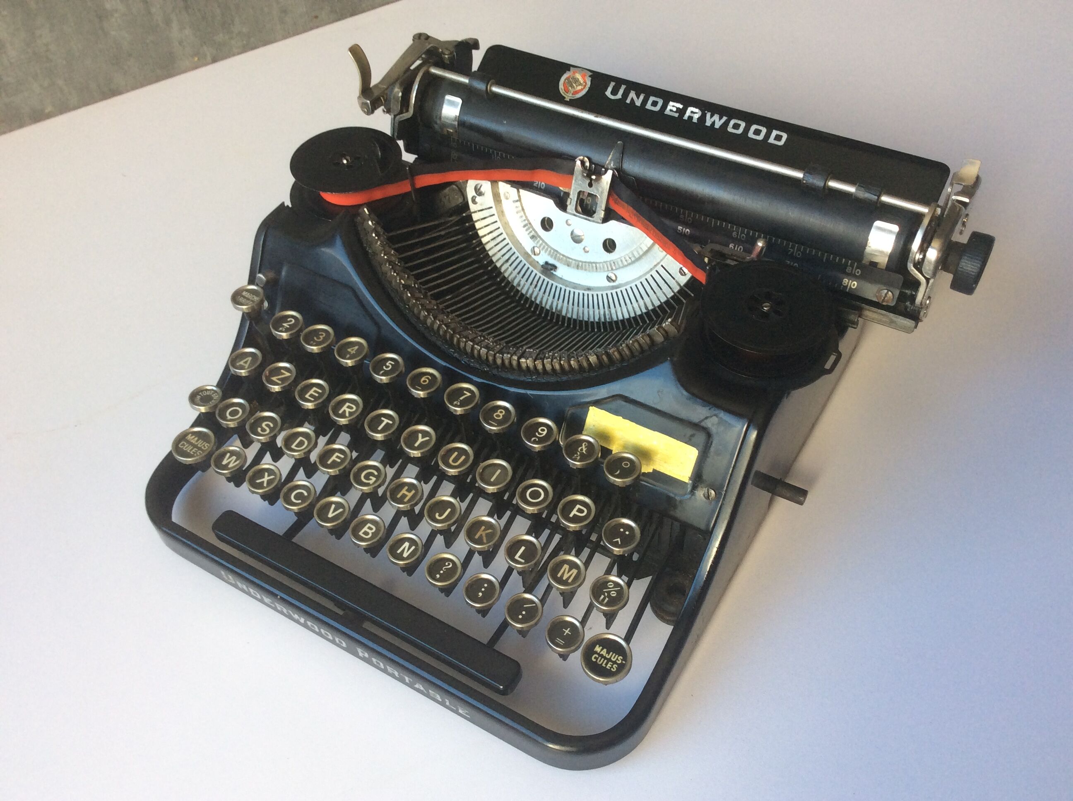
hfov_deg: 56.9
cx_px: 536
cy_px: 400
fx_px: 990
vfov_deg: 44.1
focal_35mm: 32
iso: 40
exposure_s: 1/50
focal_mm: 3.3
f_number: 2.4
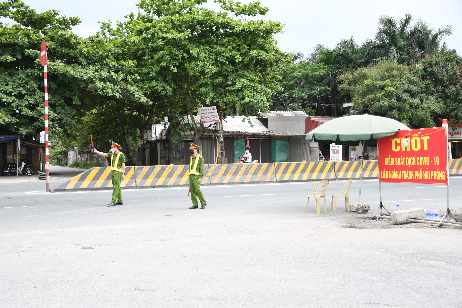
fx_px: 577
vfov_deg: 29.9
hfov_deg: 43.6
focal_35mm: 45
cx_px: 231
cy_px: 154
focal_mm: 30
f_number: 4
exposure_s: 1/200
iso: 100
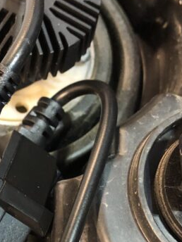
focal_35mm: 76
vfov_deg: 25.3
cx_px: 39
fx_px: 533
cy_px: 183
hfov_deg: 19.2
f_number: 1.8
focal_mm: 3.99
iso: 100
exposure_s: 1/15
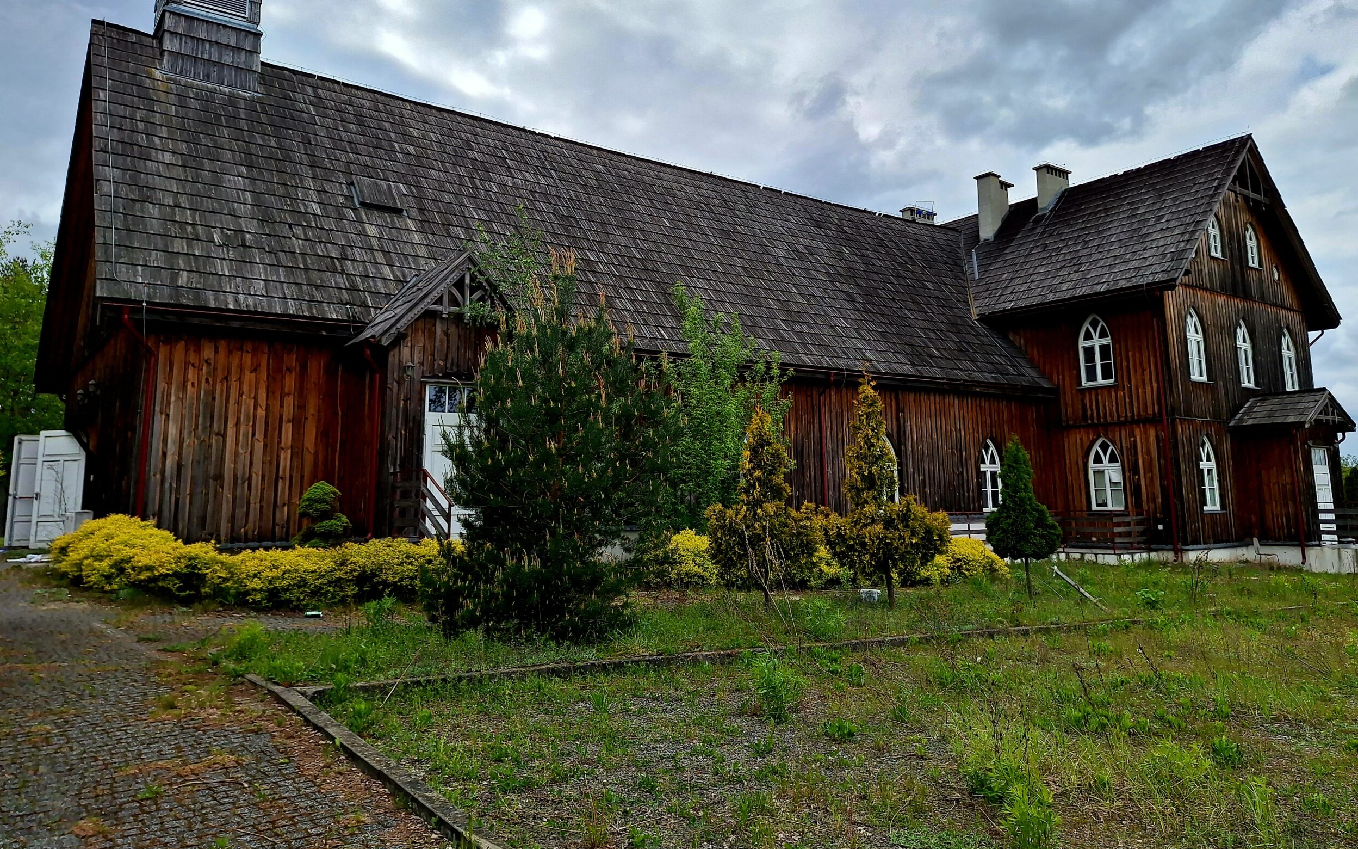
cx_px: 689
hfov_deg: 72.5
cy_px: 353
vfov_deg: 49.1
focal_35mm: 25
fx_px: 925
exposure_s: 1/2500
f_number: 1.8
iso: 40
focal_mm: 5.54
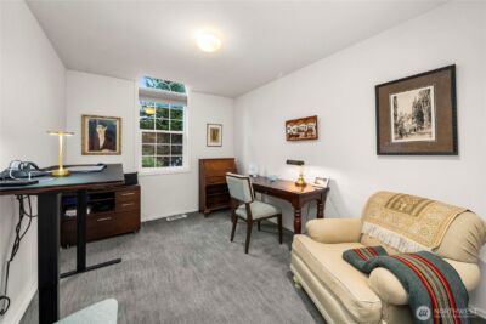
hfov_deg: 108.3
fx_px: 176
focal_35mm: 13
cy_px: 162
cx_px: 243
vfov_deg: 85.5
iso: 500
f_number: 7.1
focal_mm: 13
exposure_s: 1/60
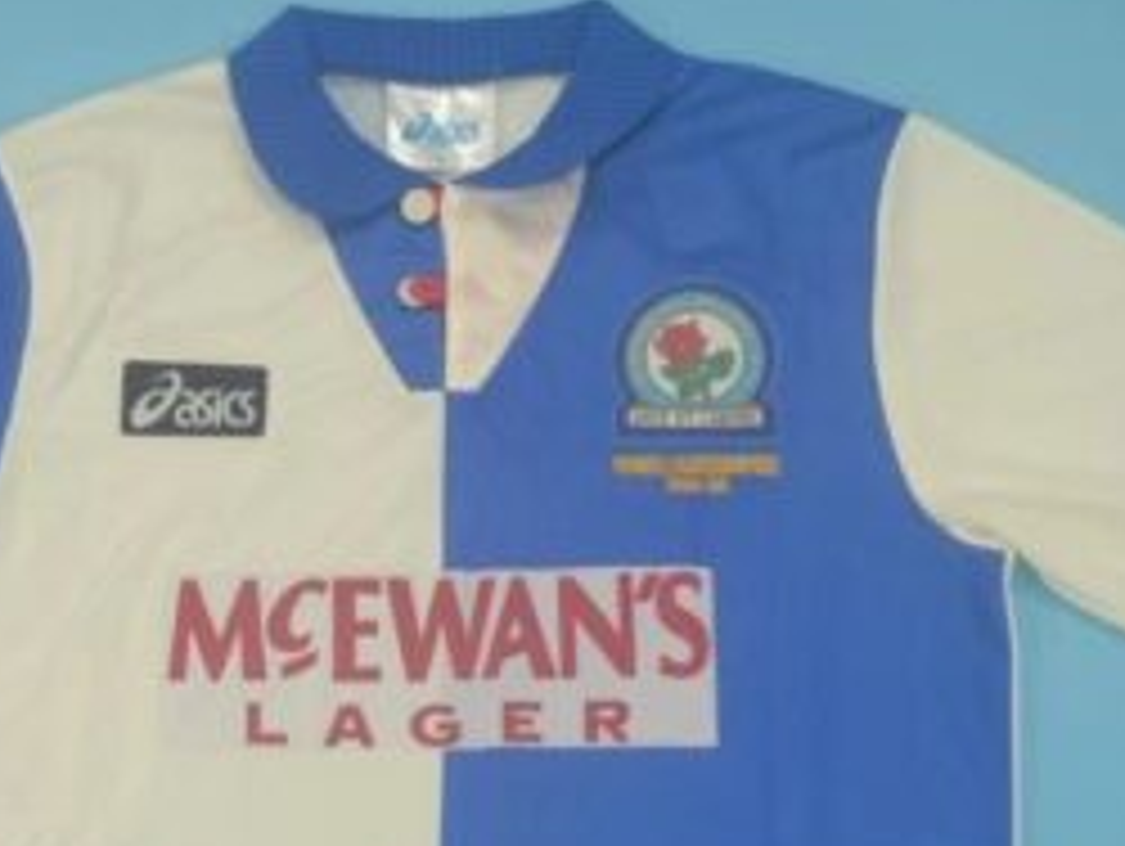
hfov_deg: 23.5
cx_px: 414
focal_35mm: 83
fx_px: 2700
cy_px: 868
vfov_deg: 17.4
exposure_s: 1/125
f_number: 4
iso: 200
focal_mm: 24
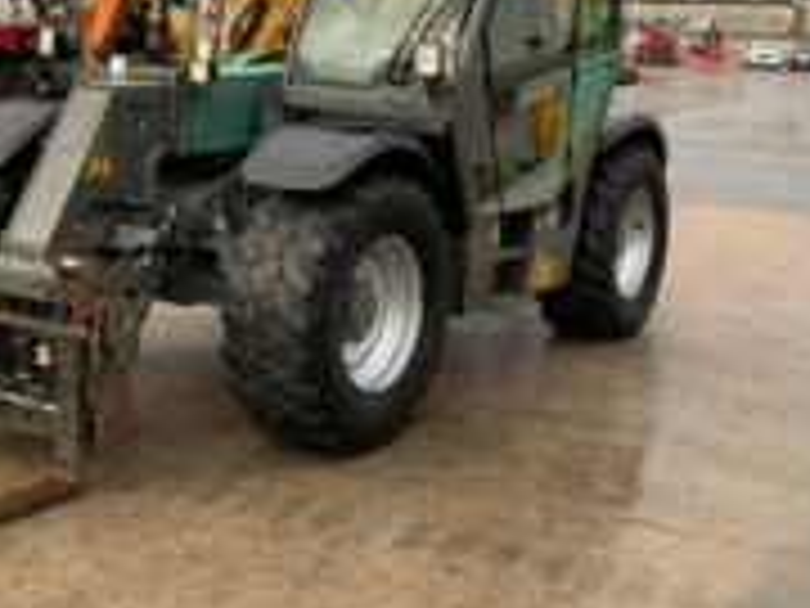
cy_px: 189
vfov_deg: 25.1
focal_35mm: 58
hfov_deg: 33.1
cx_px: 302
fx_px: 1357
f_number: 1.8
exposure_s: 1/122
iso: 20
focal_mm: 3
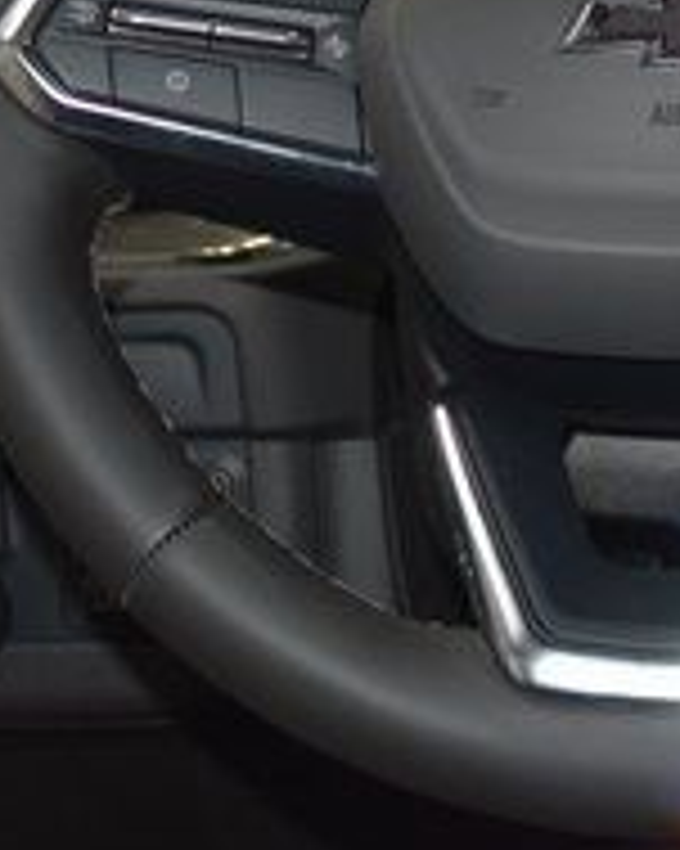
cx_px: 703
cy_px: 101
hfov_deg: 17.4
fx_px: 2165
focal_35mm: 86
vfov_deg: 21.8
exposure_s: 1/125
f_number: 3.5
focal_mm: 18
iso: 900
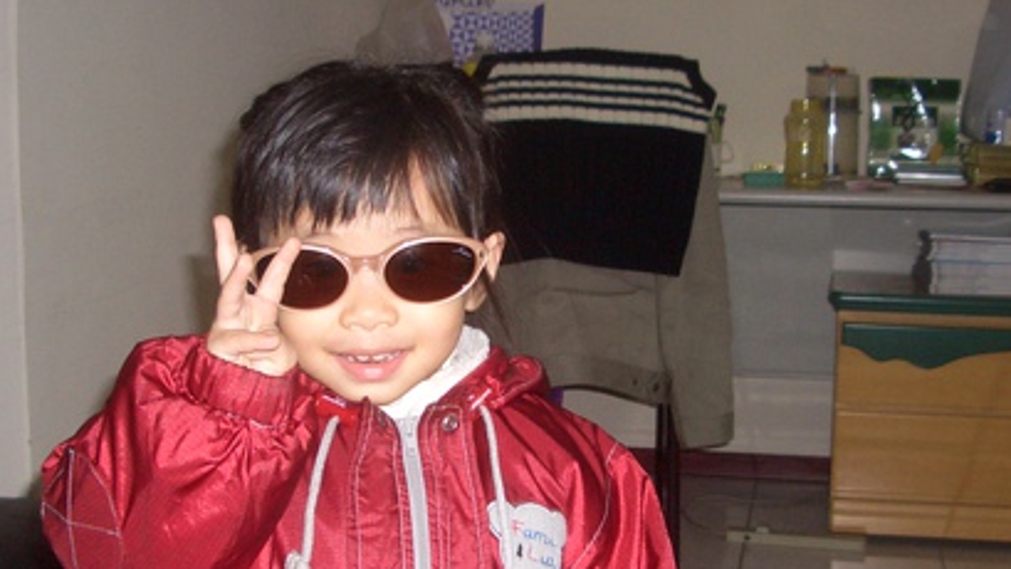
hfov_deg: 37.2
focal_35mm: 56
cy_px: 386
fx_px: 1501
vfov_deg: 21.4
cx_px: 477
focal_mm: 5.8
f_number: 2.6
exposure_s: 1/60
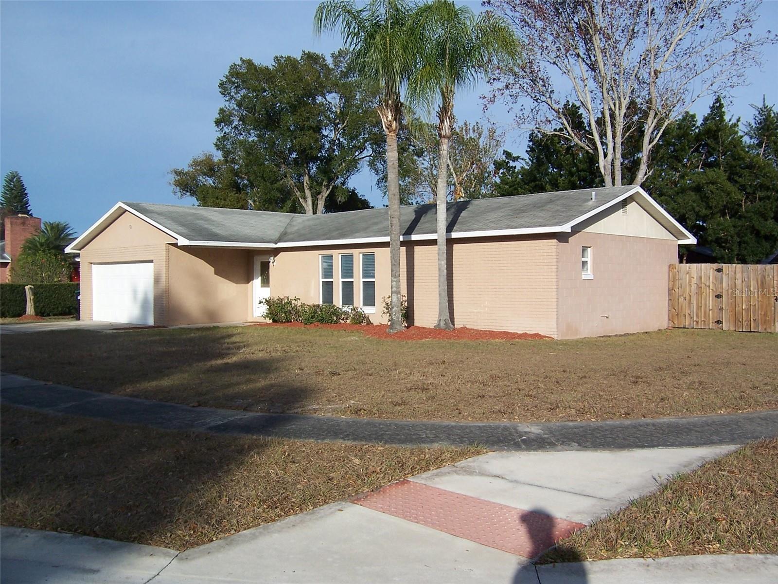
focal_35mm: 33
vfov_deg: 42.9
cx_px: 389
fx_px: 742
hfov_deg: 55.4
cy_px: 292
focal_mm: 5.5
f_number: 4
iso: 80
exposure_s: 1/750
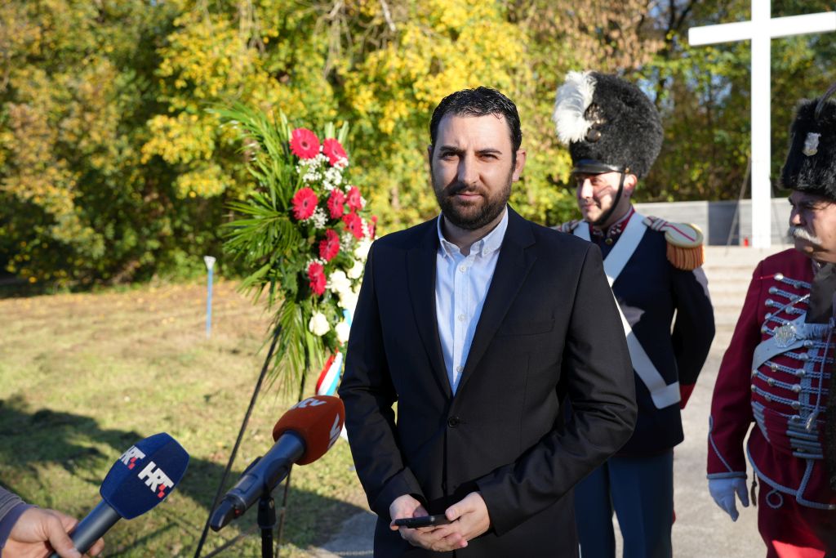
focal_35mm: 38
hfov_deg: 50.7
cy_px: 279
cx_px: 418
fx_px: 883
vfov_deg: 35.1
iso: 100
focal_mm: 38
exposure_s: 1/250
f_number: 4
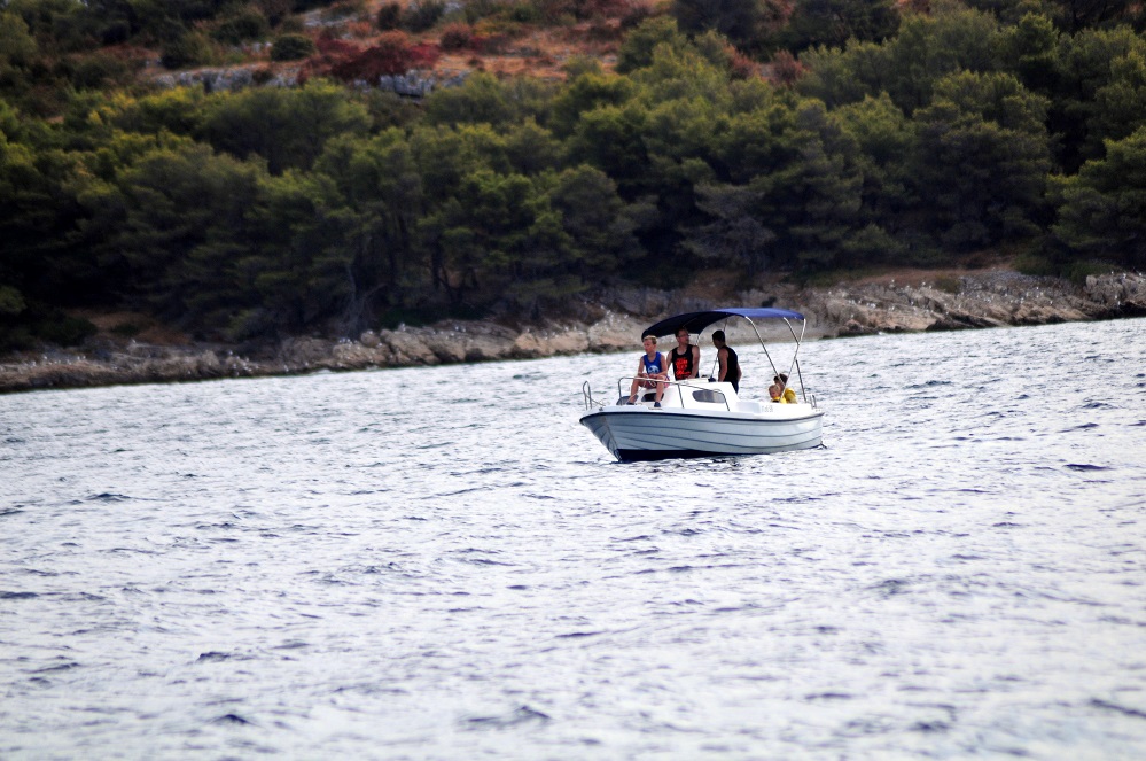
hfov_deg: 6.3
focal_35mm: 330
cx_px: 573
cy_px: 380
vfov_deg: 4.2
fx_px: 10490
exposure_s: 1/1600
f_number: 5
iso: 320
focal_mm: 220
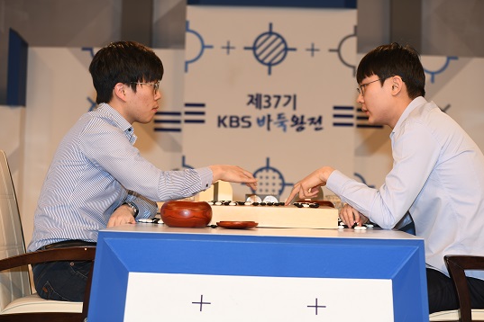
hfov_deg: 27.7
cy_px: 166
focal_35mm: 73
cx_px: 251
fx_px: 981
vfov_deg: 18.7
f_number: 4
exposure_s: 1/60
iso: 200
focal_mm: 70
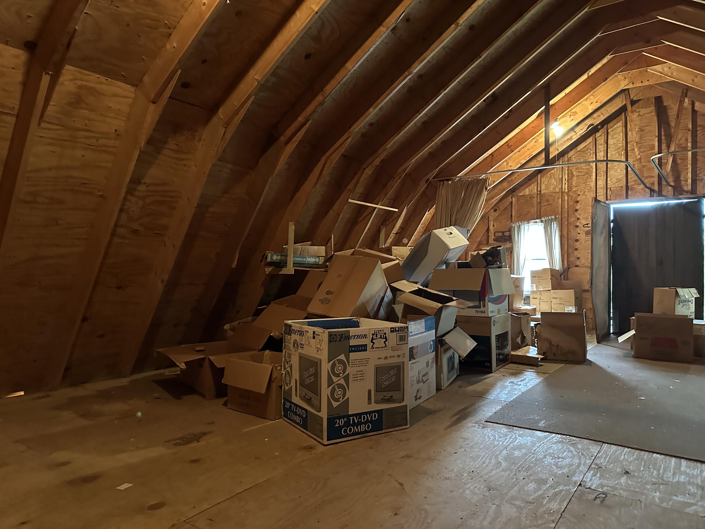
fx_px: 489
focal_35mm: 24
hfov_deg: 71.6
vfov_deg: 56.8
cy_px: 264
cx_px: 352
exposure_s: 1/30
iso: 1000
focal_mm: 6.86
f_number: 1.78
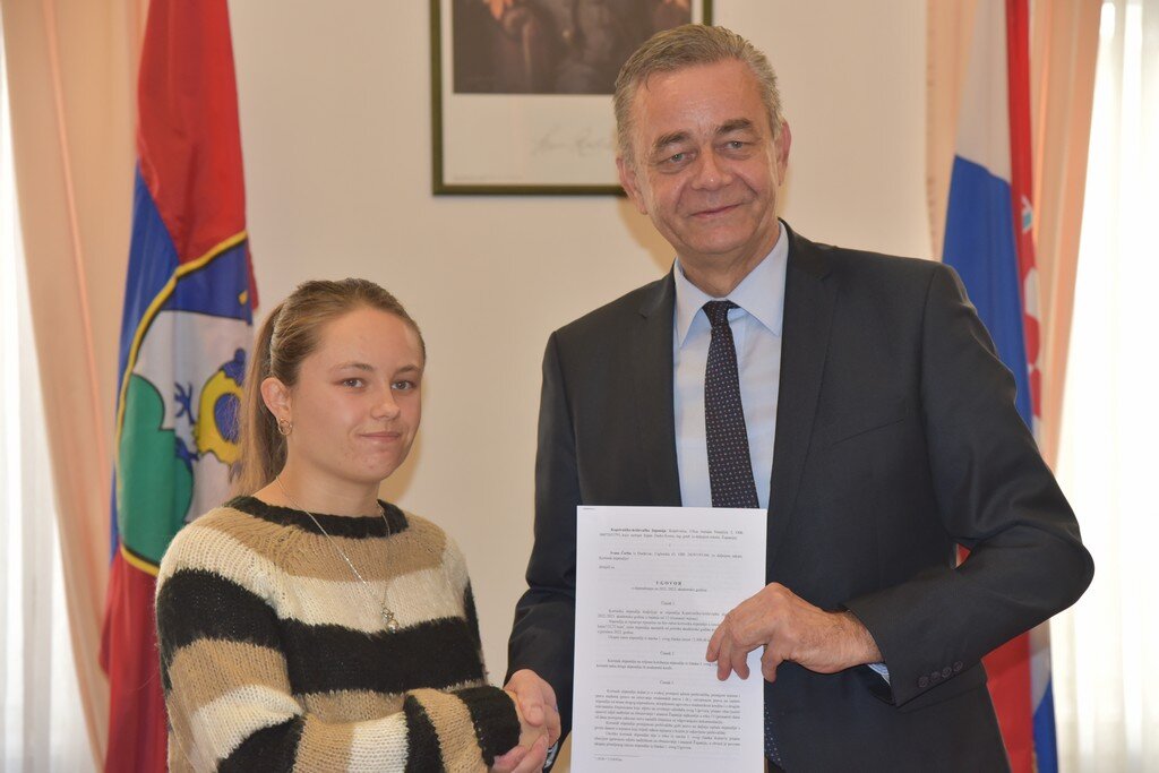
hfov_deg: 22.1
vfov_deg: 14.9
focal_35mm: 92
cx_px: 580
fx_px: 2962
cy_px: 386
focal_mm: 92
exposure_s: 1/100
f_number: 6.3
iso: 2000
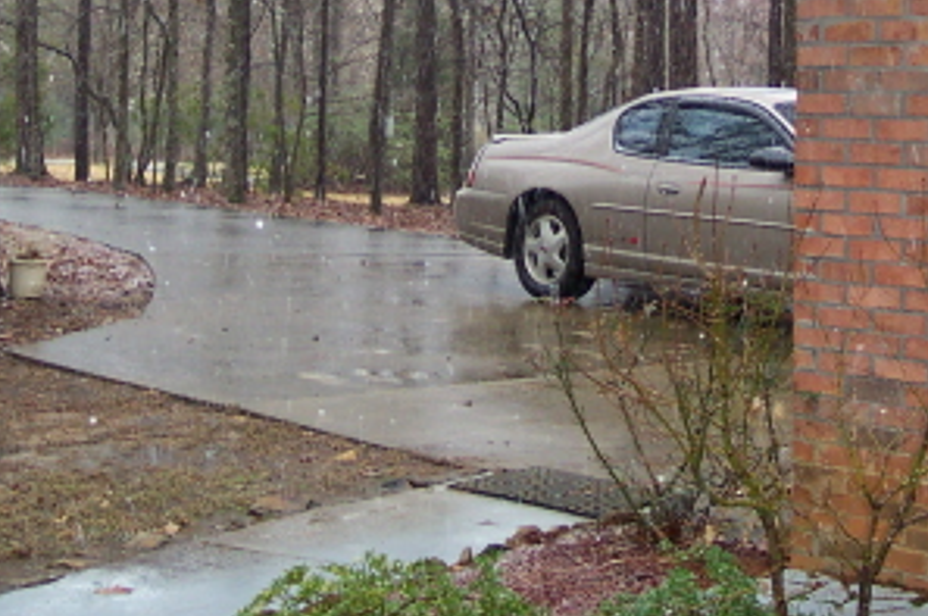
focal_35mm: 82
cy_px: -34
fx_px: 2110
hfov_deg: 24.5
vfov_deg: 16.2
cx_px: 687
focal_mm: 8
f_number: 2.8
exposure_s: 1/45
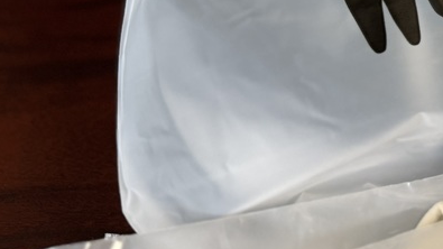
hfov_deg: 35.4
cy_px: -64
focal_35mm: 53
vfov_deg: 20.8
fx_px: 622
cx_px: 445
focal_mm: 6.76
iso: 125
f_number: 1.78
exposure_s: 1/120
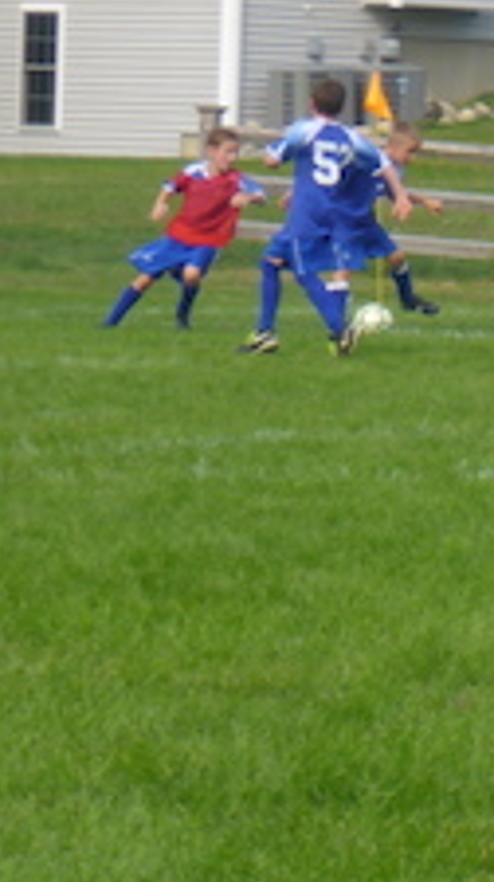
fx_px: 7734
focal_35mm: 331
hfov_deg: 3.6
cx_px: 876
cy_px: 118
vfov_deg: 6.5
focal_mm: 22.8
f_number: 5.9
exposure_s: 1/200
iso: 100
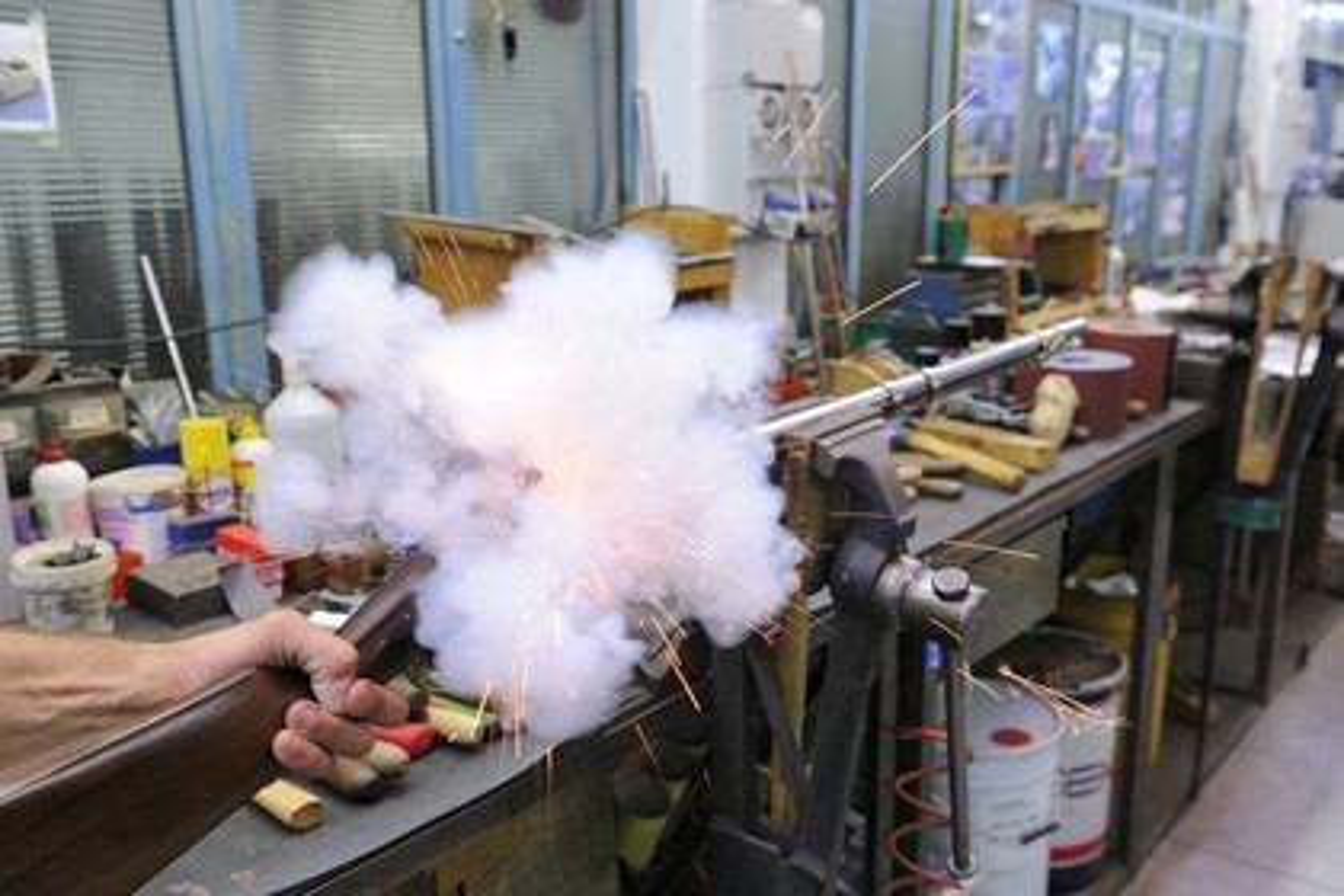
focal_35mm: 32
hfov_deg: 58.7
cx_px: 672
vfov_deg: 41.1
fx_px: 1195
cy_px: 448
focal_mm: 32
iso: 800
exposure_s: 1/40
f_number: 4.5
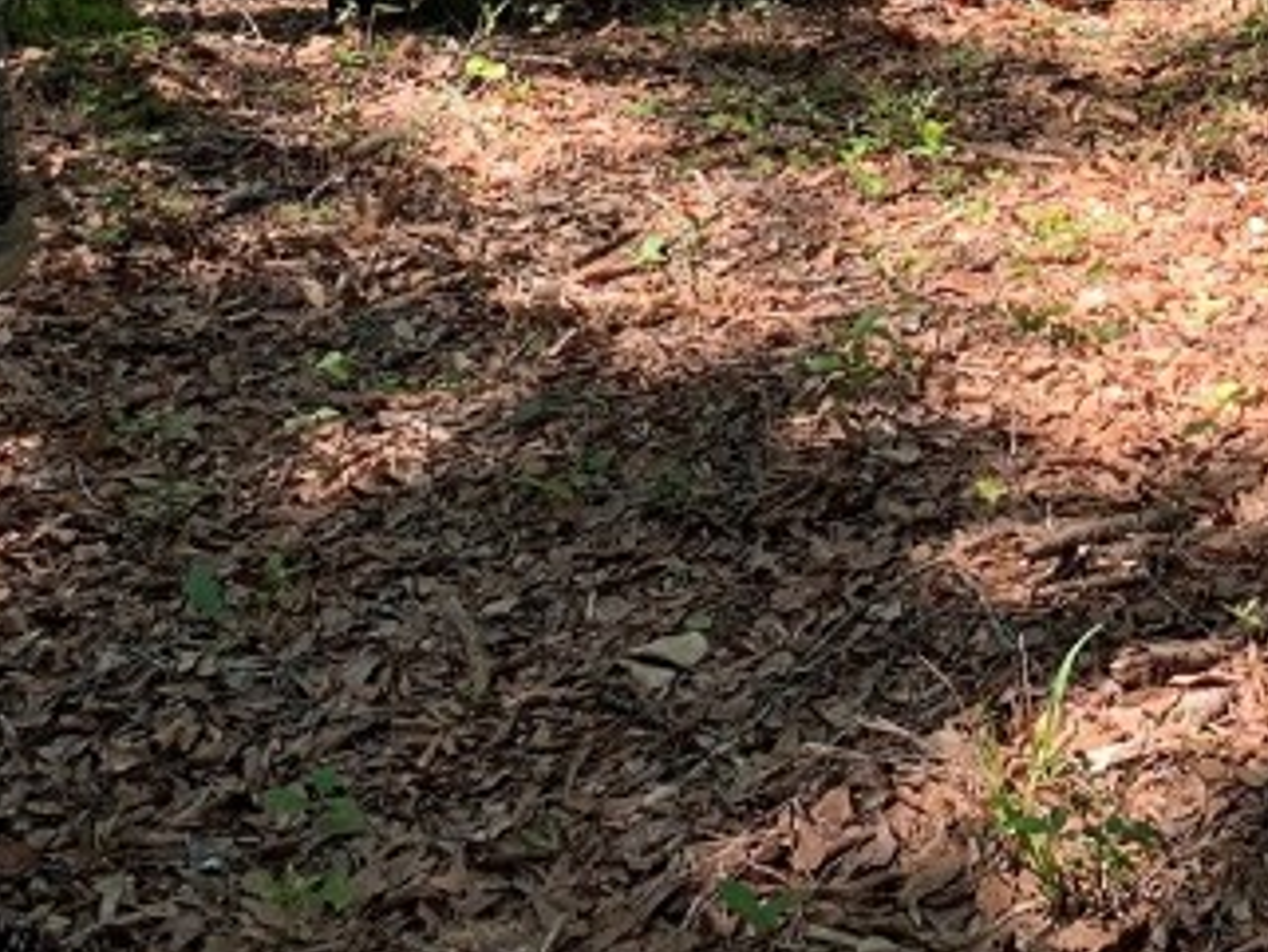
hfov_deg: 22.8
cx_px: 1217
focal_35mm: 83
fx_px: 3041
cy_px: -454
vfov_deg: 16.3
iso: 25
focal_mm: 4.25
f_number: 1.8
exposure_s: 1/214
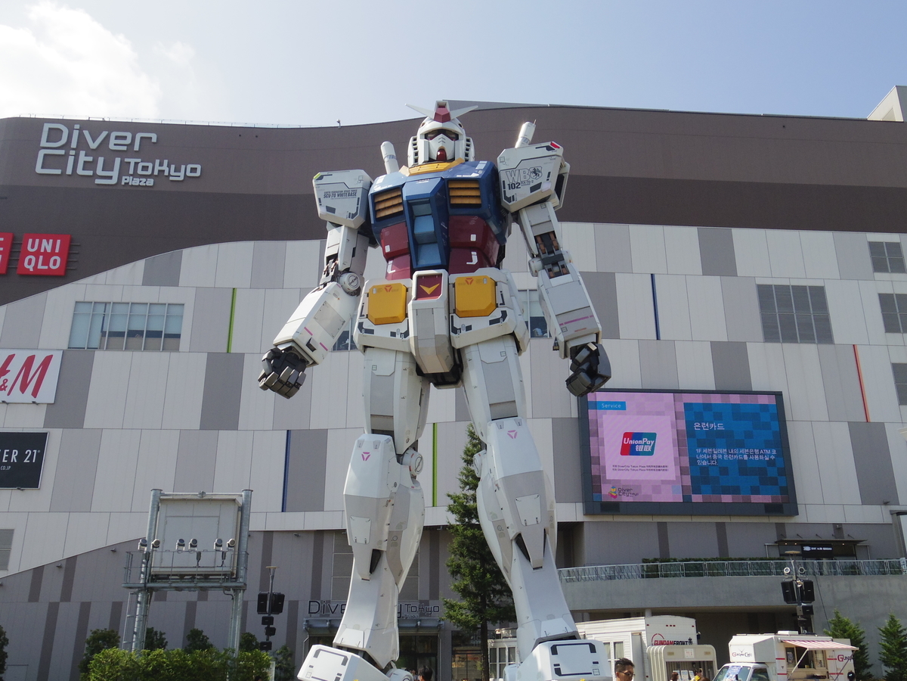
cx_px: 454
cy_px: 340
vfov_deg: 41.8
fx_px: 891
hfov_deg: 54.0
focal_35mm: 34
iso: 200
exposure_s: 1/1000
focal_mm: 6.2
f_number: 4.5
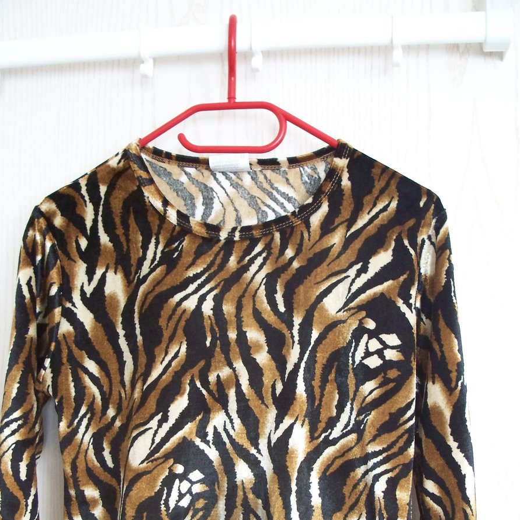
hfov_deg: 34.7
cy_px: 379
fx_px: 833
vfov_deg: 34.1
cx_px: 235
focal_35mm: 49
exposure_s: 1/25
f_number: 2.8
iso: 400
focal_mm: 7.8
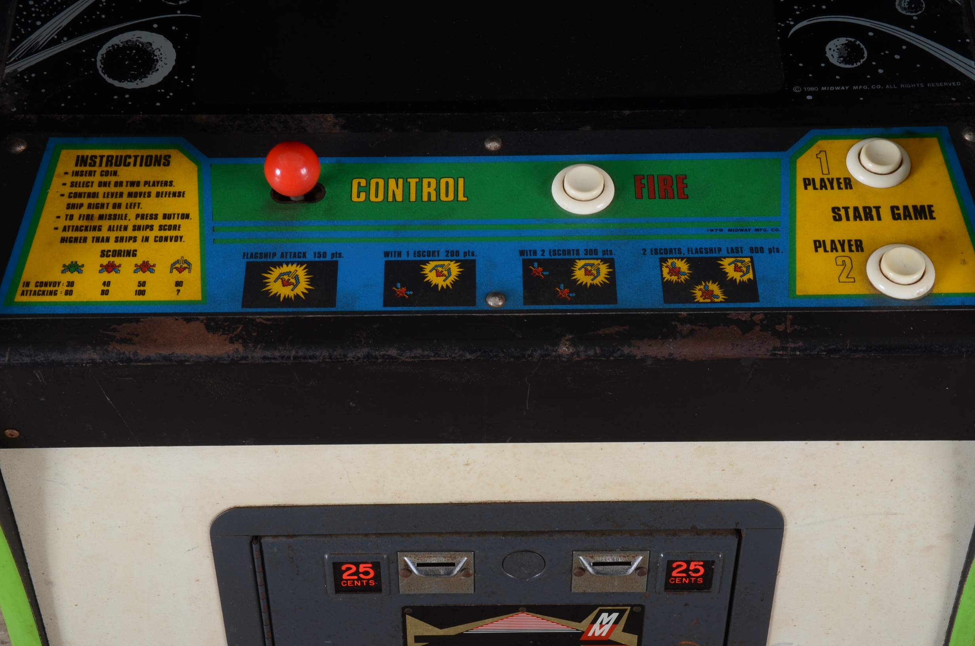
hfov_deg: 35.1
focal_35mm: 57
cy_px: 323
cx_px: 488
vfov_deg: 23.7
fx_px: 1541
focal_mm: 38
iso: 160
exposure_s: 1/160
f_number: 16
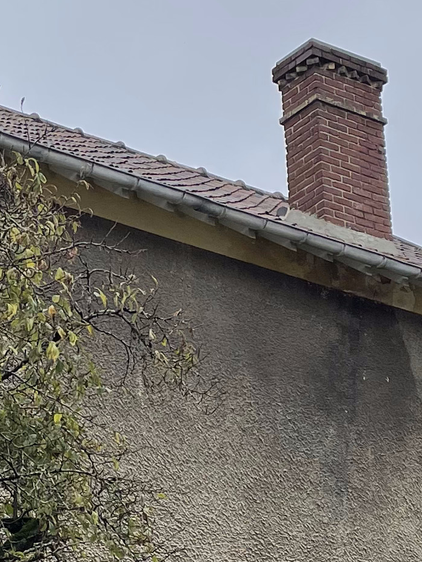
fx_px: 1837
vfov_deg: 17.0
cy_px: 560
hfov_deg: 13.0
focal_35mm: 113
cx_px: 52
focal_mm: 4.2
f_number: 1.6
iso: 32
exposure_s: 1/1147
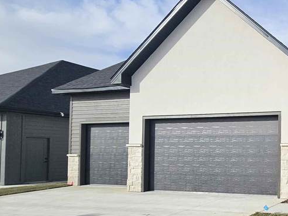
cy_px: 149
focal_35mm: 34
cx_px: 338
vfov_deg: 41.1
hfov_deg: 40.0
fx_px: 283
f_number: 2.2
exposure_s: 1/3001
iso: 50
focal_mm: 2.2
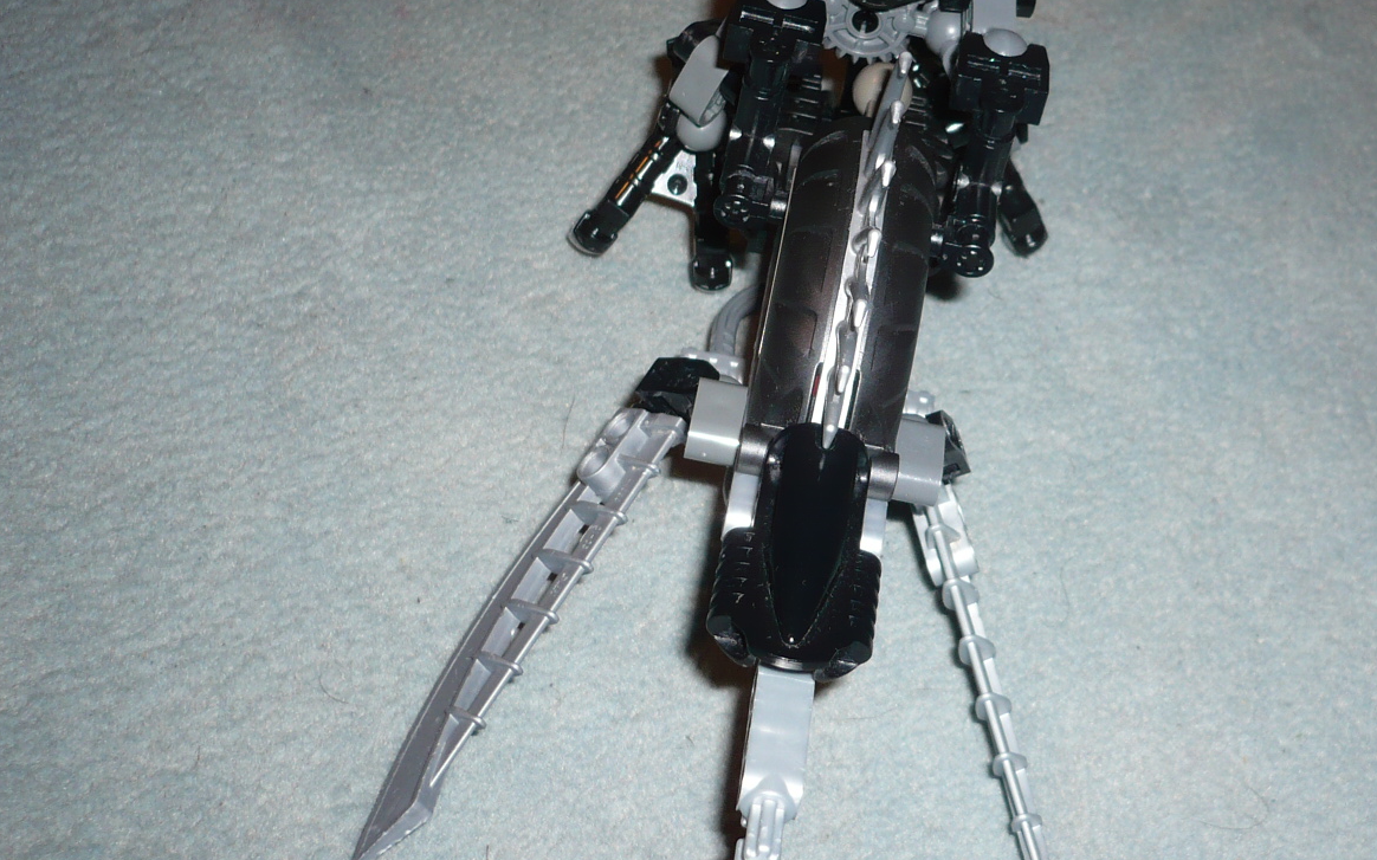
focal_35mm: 51
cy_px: 306
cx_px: 898
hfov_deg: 39.2
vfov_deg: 25.2
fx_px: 1914
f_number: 2.8
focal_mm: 5.8
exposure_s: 1/30
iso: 100
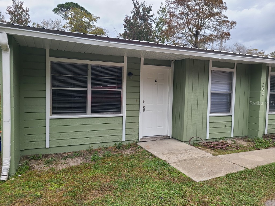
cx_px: 138
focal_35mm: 26
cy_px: 103
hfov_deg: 67.3
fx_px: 207
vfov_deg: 53.1
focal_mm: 5.4
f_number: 1.8
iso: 40
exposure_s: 1/234
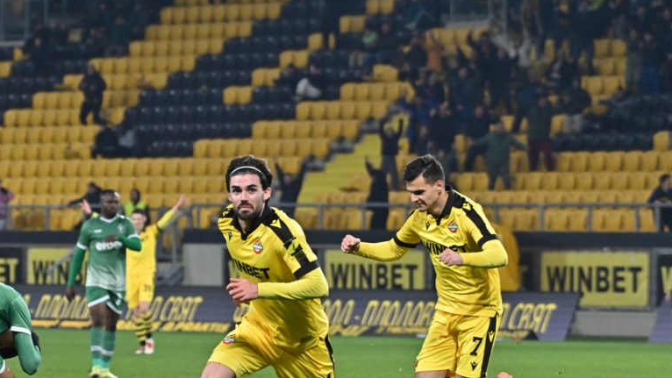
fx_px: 7235
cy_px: 294
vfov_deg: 3.0
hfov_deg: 5.3
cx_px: 235
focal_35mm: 406
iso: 4500
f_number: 6.3
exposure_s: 1/1250
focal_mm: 290
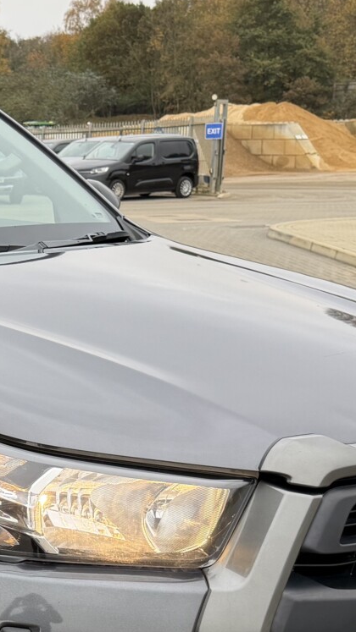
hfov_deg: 16.2
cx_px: -118
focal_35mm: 70
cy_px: 436
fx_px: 1175
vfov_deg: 29.9
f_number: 1.78
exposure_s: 1/121
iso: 125
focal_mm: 6.76
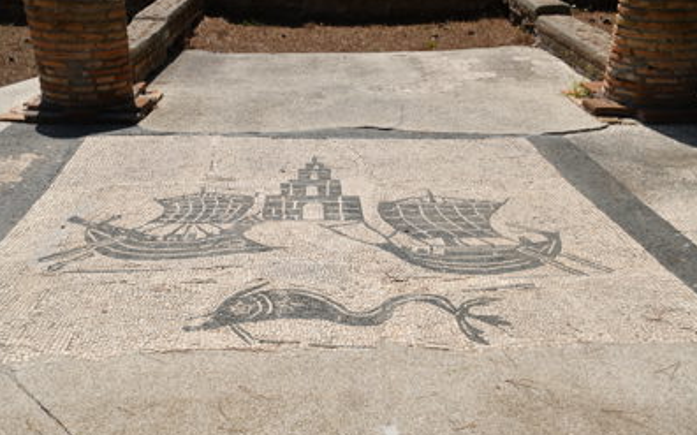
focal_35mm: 34
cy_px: 230
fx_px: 645
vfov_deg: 37.2
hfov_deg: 56.7
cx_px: 350
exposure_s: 1/1600
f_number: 4
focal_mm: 22
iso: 100
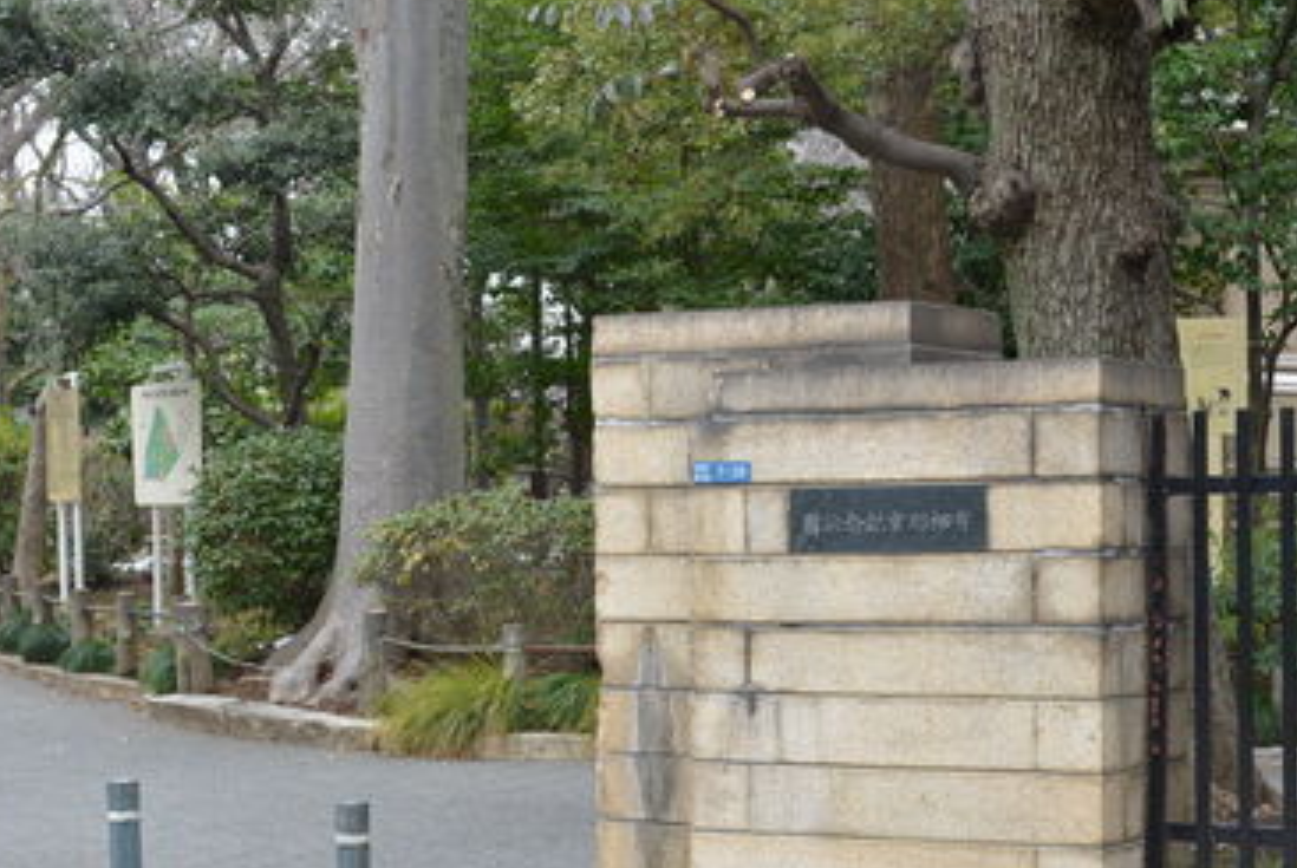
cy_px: 539
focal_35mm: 85
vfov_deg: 16.1
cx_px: 282
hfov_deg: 23.6
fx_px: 3066
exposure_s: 1/100
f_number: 8
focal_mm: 52
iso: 400
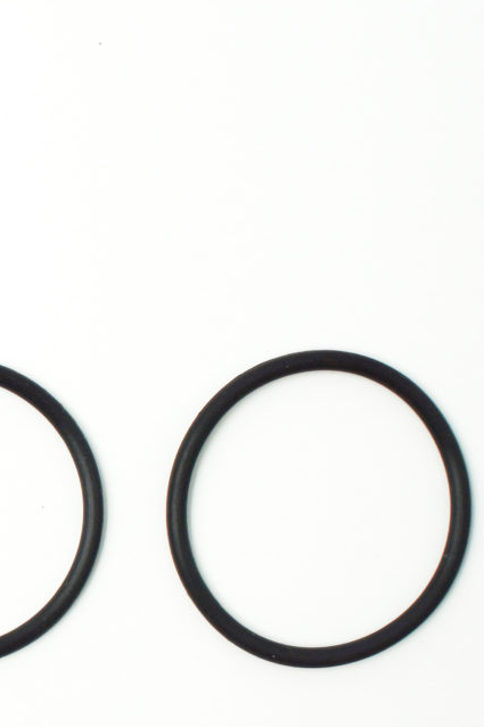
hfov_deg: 12.0
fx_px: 2179
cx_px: -297
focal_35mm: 108
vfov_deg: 18.9
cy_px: 509
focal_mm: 28
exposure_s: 1/125
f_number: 5.6
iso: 200
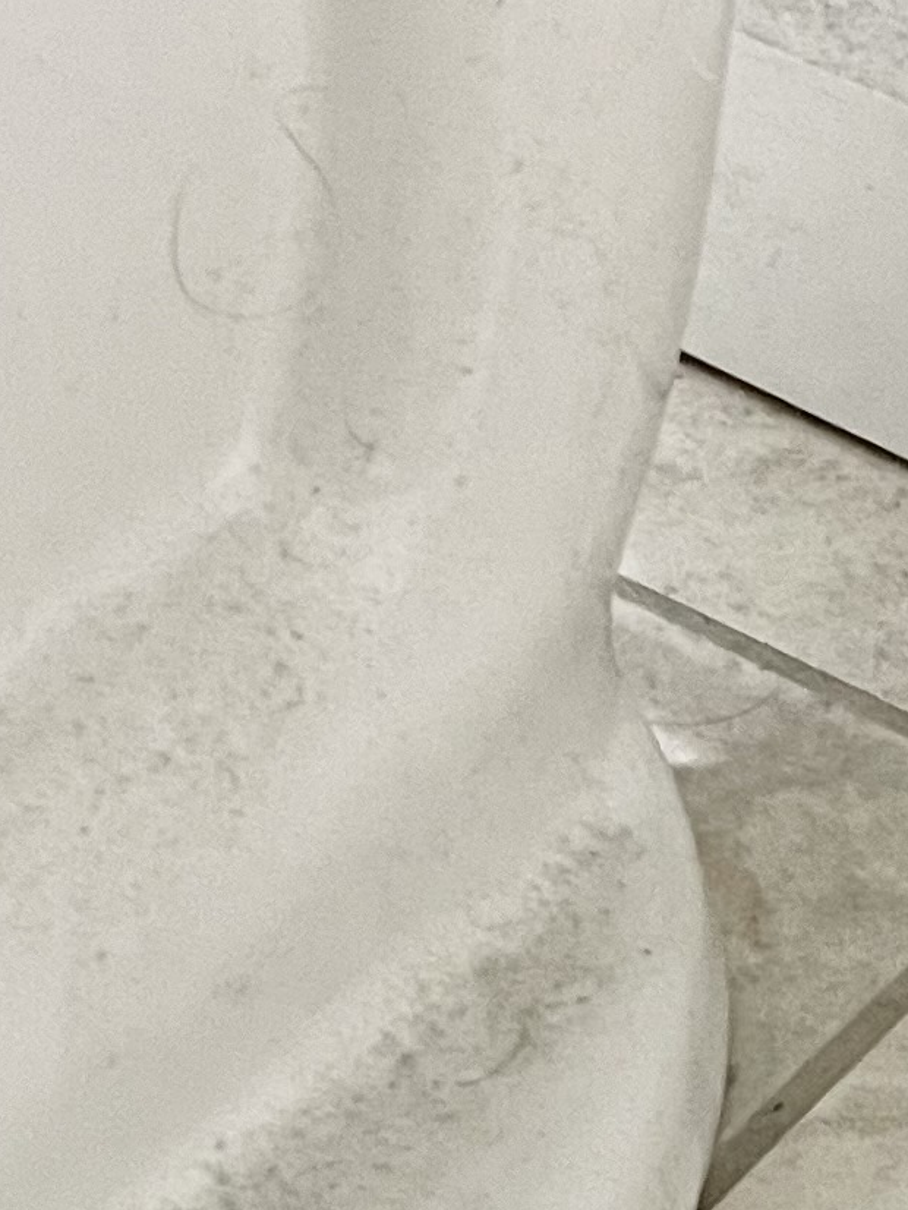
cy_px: 1403
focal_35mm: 122
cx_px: 1025
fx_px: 4265
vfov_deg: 15.6
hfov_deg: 11.9
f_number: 1.6
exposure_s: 1/60
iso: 400
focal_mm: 5.1
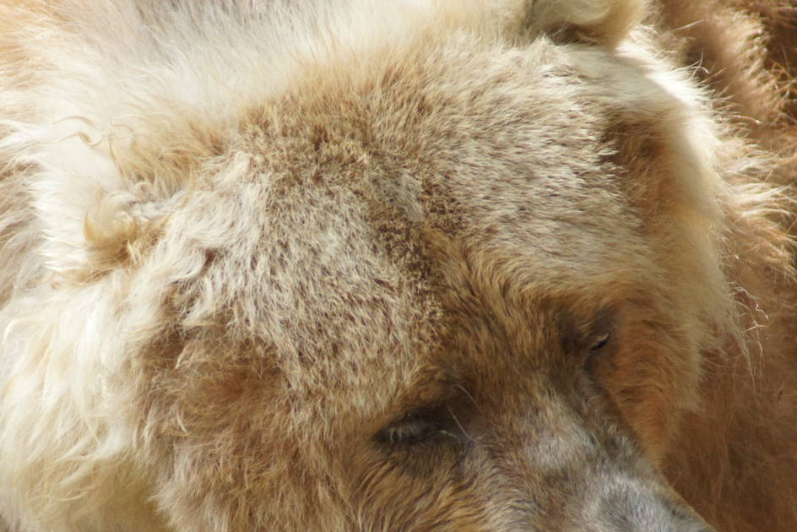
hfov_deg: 2.7
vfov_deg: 1.8
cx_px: 263
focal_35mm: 762
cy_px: 434
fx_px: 16874
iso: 1000
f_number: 5.6
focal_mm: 300
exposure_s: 1/500
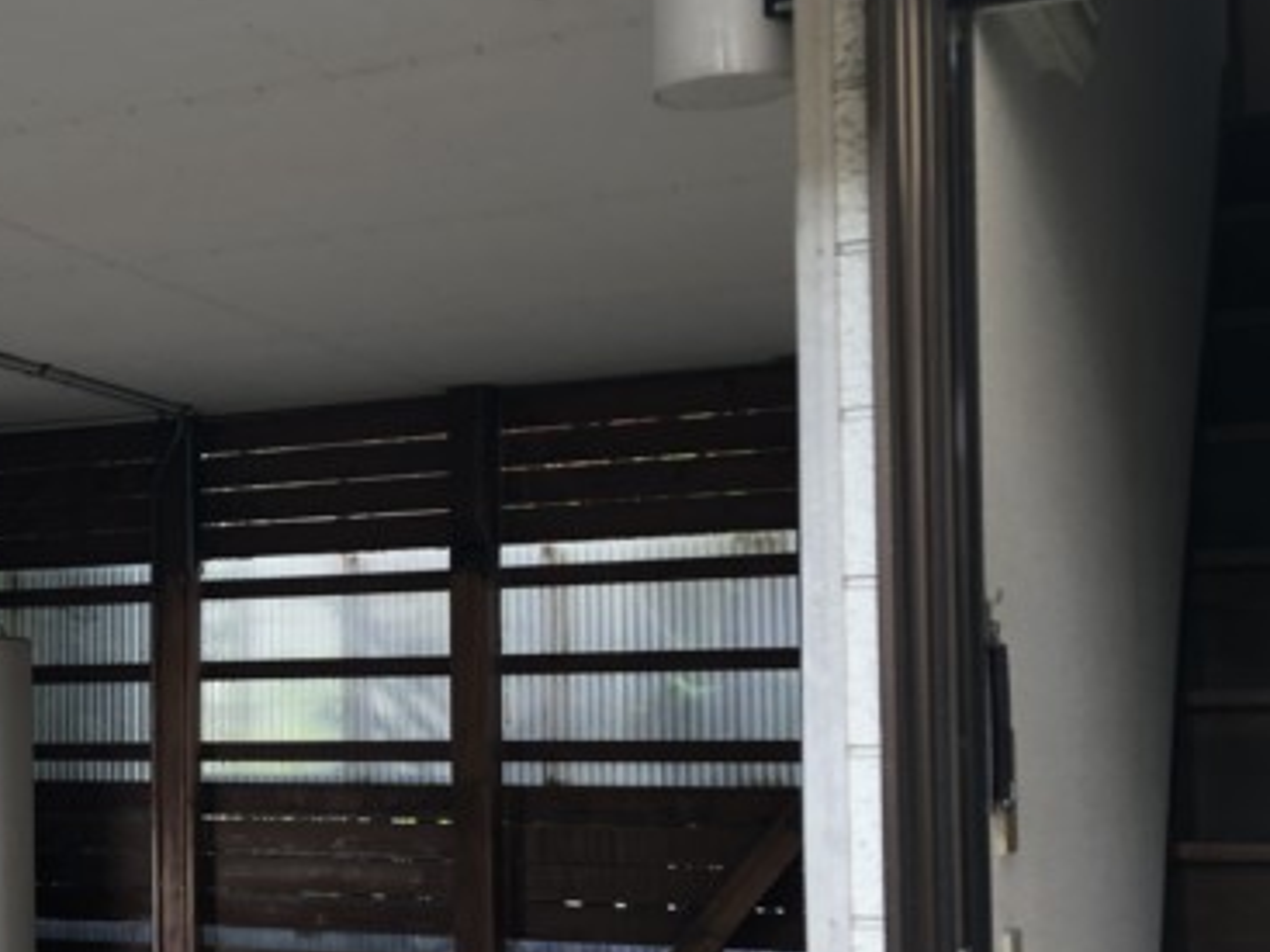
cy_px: 651
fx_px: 2237
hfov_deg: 30.2
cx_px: 114
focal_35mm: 61
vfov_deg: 23.9
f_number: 1.8
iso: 50
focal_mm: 3.99
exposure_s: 1/120
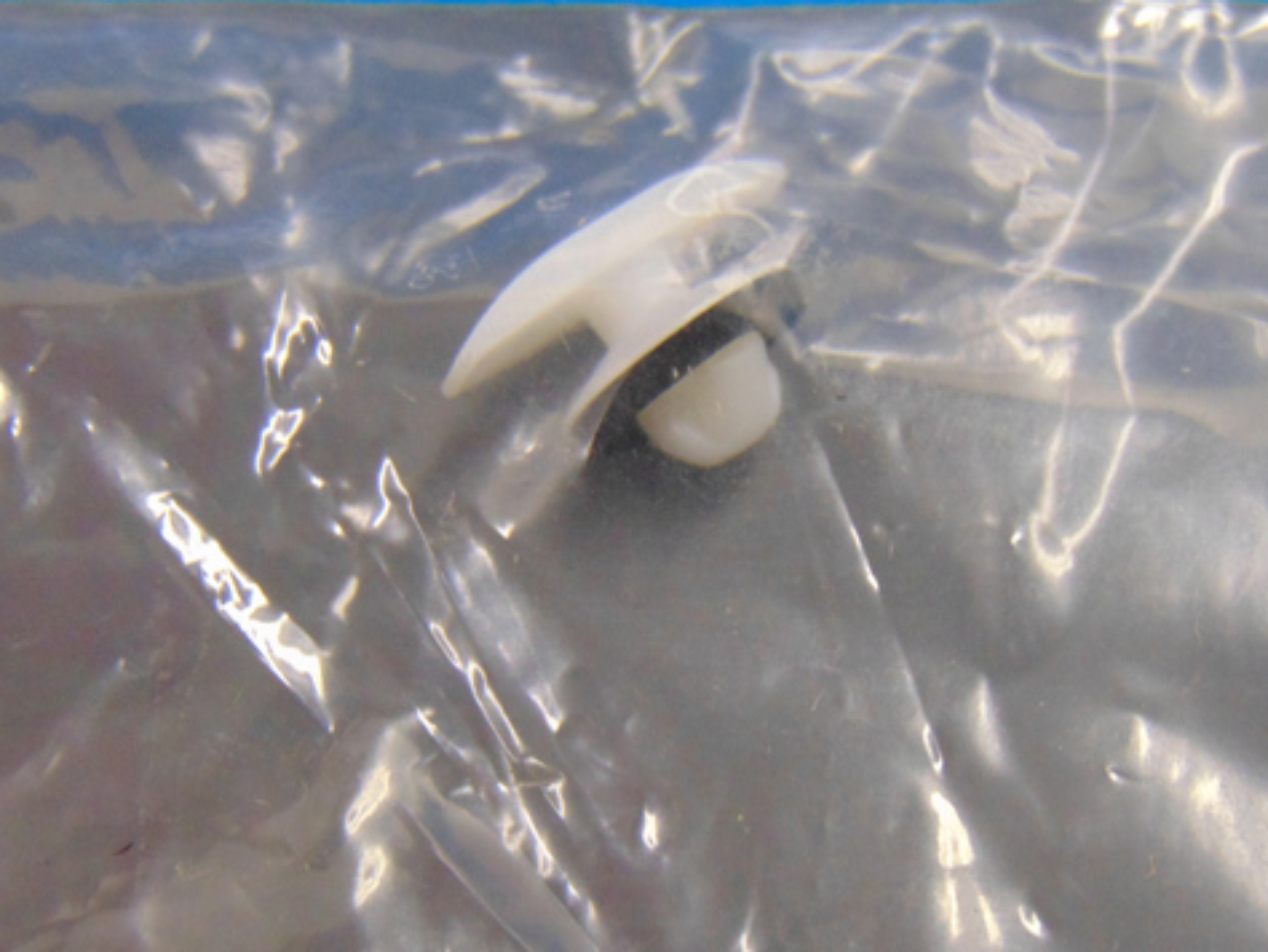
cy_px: 521
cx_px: 674
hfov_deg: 24.1
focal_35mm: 81
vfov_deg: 18.2
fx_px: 2969
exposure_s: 1/50
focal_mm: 10.8
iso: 400
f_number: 3.6
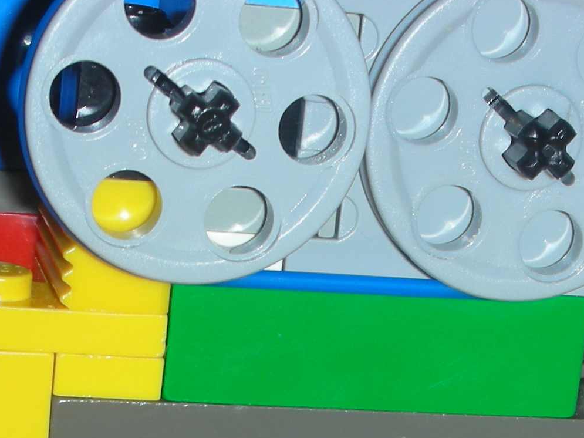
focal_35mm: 150
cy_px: 597
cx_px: 373
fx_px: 2530
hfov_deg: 13.2
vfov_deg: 9.7
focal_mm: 8.8
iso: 50
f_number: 10.5
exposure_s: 1/60.1
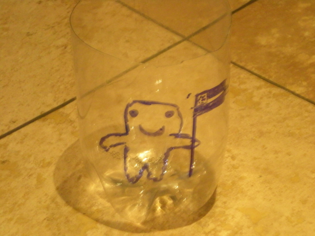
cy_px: 118
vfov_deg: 13.0
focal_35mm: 114
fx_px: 1037
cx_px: 158
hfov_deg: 17.3
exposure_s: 1/16.7
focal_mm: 18.9
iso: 800
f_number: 5.9
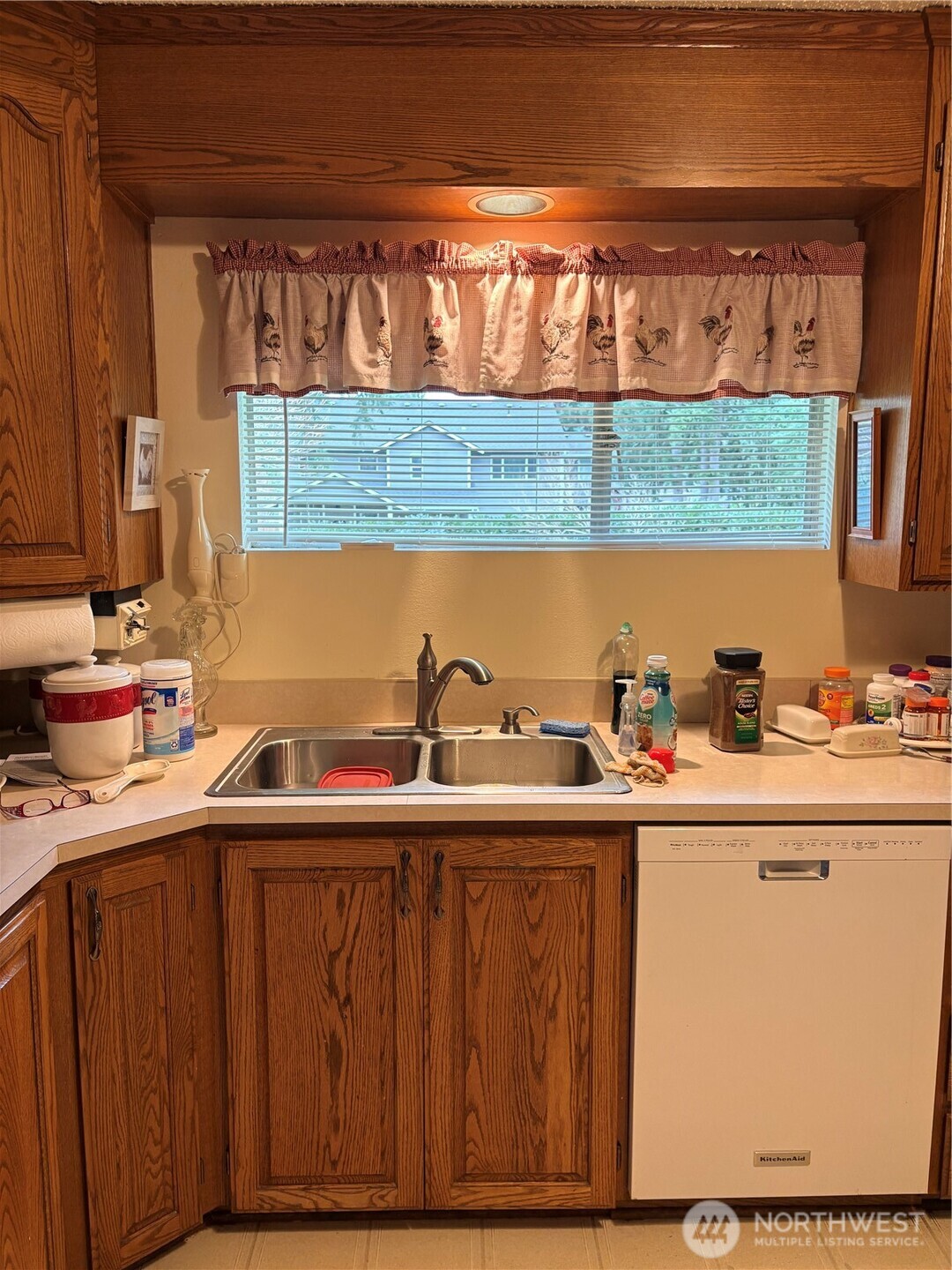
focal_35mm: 26
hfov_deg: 53.1
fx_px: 953
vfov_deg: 67.3
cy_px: 635
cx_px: 476
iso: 100
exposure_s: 1/60
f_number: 1.6
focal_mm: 5.96
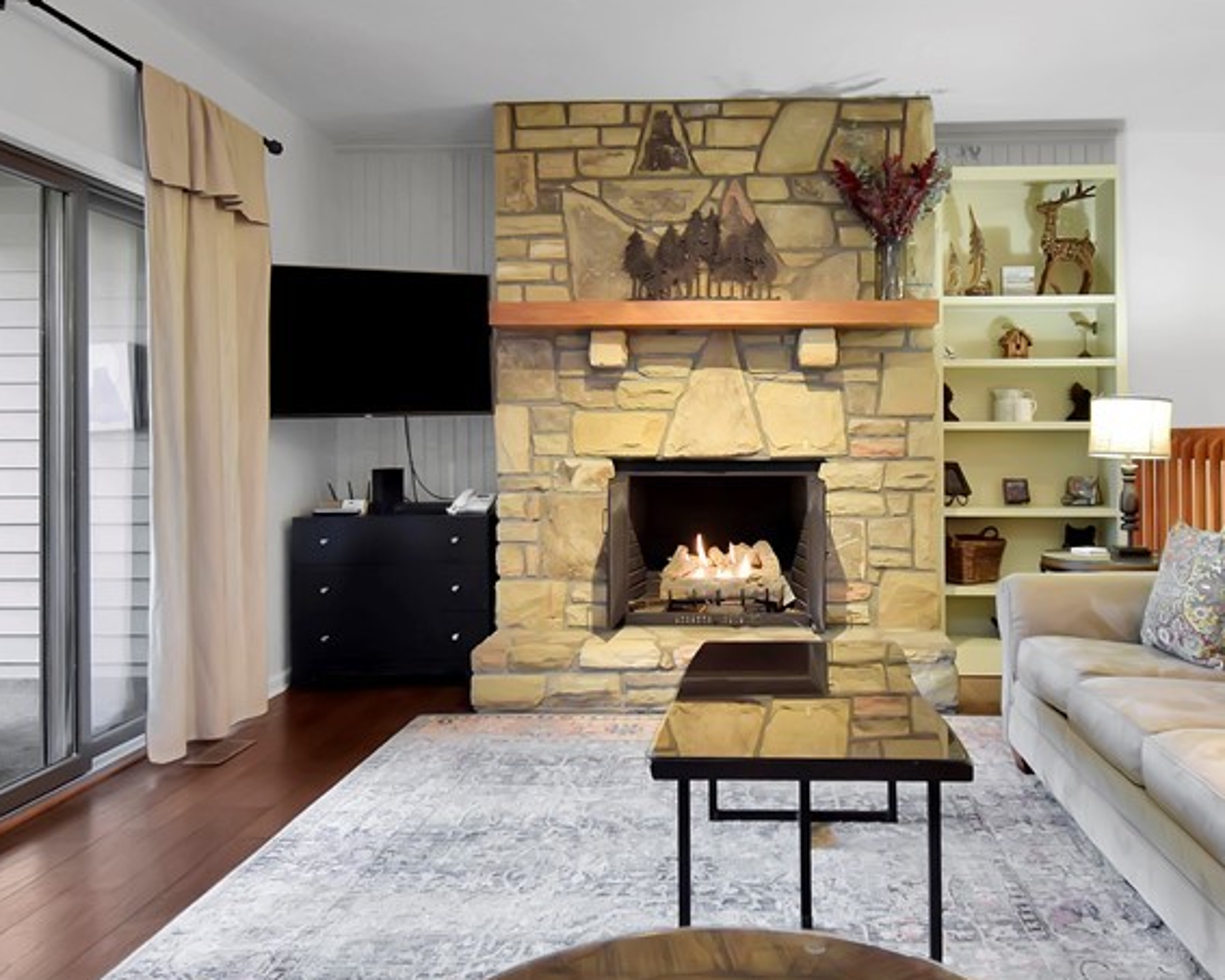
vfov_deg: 53.1
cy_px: 443
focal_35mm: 27
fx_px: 979
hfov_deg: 63.7
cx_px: 706
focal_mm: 10
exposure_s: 1/60
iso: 1250
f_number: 4.5
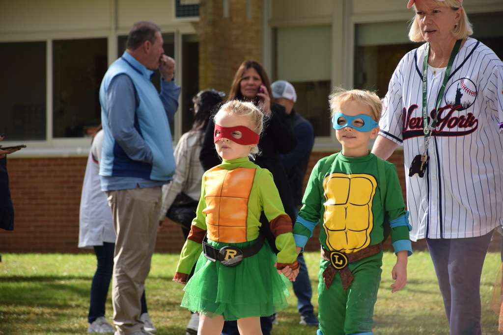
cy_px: 168
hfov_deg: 9.8
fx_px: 2934
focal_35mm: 210
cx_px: 252
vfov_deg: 6.5
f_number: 5.6
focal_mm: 140
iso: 320
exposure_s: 1/500
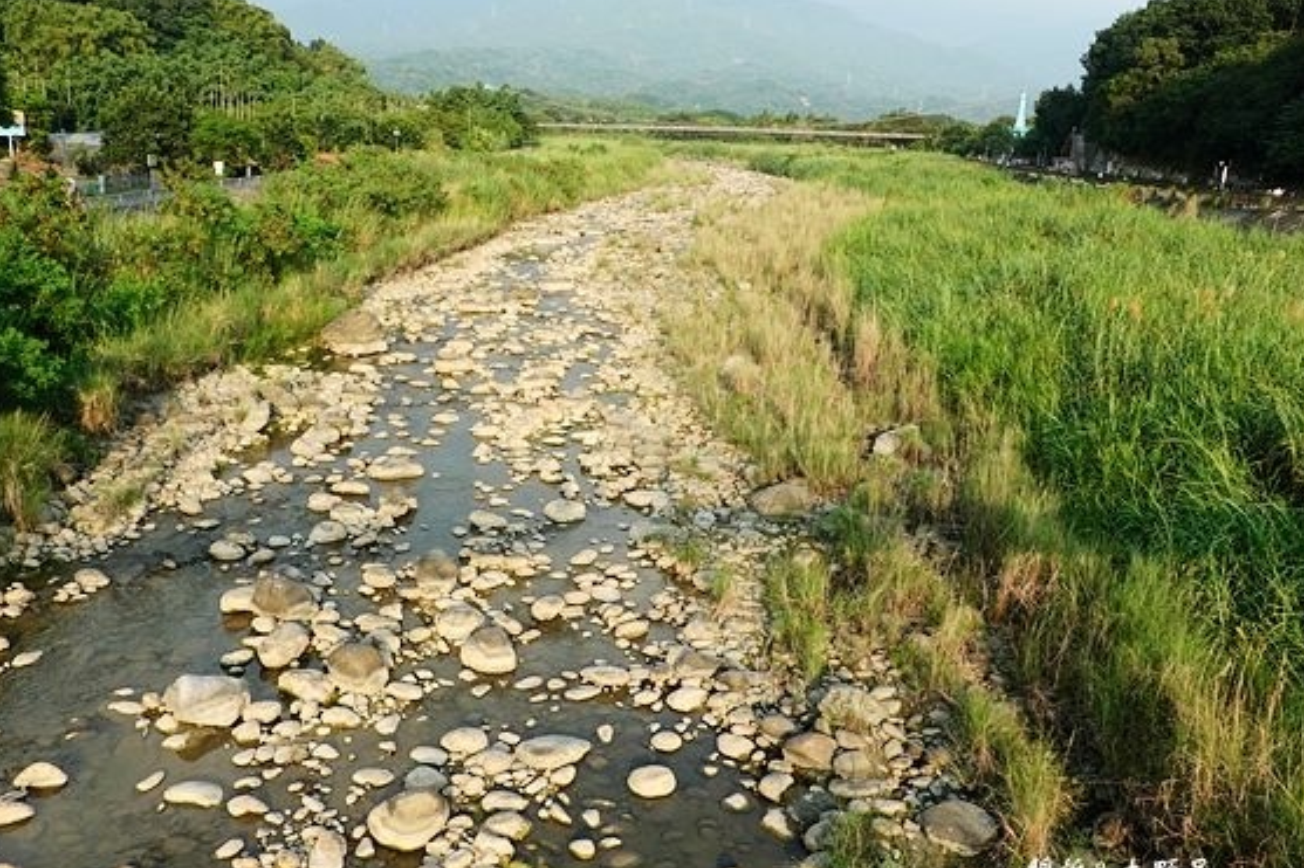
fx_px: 1014
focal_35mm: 28
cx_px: 597
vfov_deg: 46.3
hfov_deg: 65.4
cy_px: 385
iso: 125
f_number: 5.6
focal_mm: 9
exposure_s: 1/250
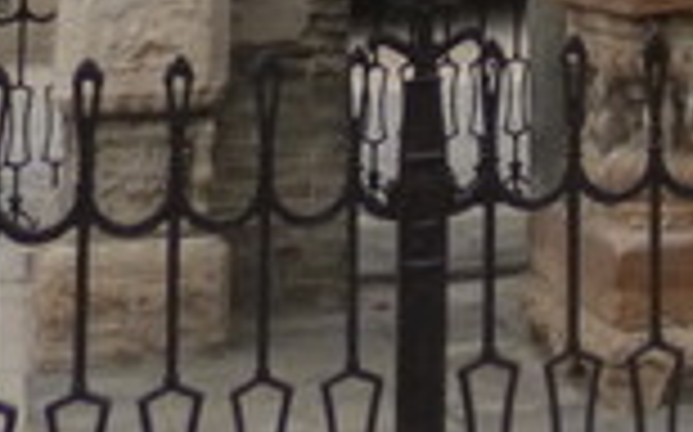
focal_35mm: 132
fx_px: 2491
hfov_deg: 14.8
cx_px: 1017
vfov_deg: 8.5
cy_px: -801
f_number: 2.5
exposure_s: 1/500
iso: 160
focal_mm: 4.3
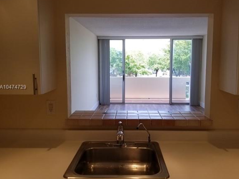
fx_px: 200
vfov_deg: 48.2
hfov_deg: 61.5
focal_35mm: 29
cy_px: 87
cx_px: 132
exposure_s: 1/259
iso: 50
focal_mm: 4.25
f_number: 1.7
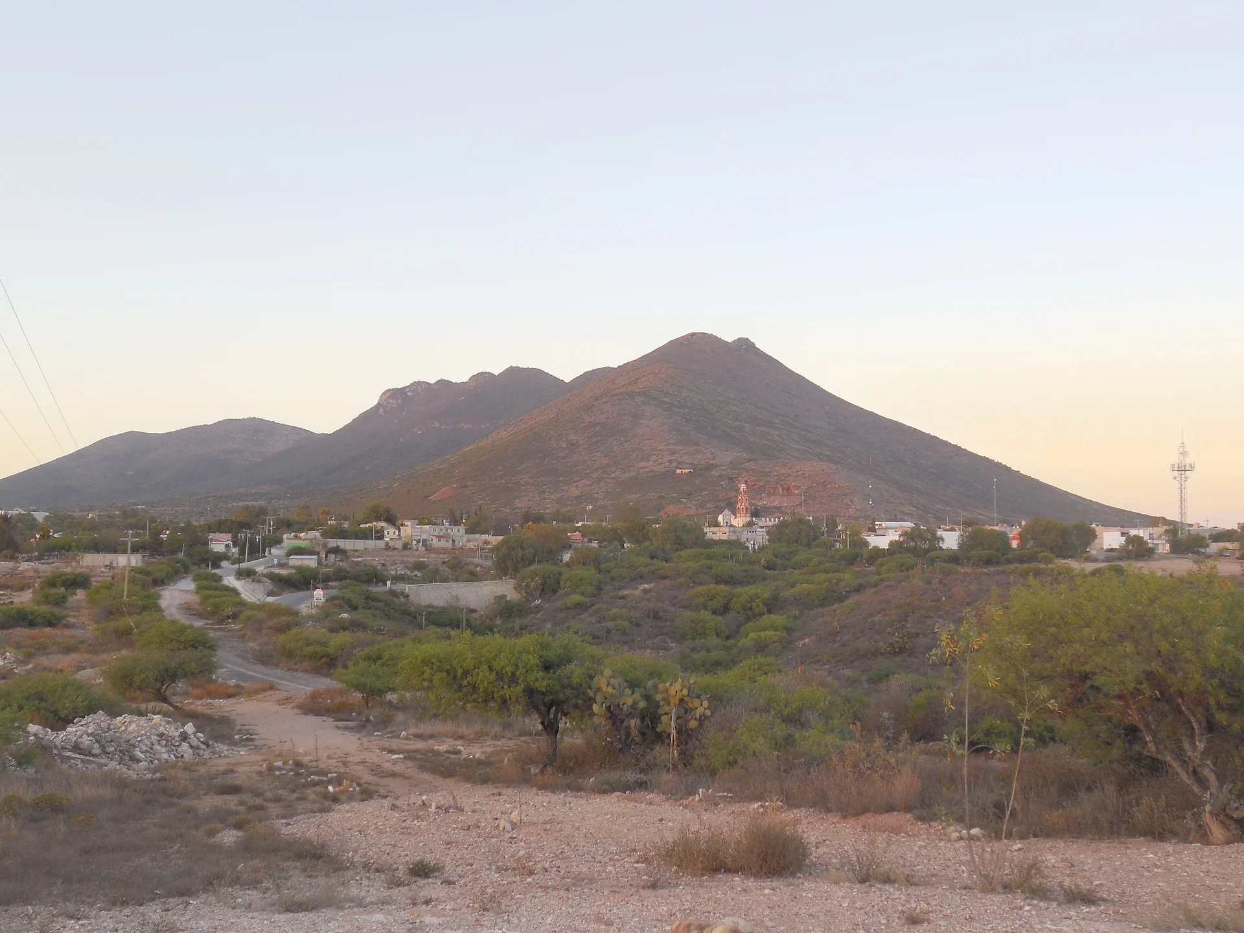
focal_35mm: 44
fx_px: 1581
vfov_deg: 32.9
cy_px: 466
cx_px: 622
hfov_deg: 42.9
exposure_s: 1/40
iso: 125
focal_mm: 7.8
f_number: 4.5
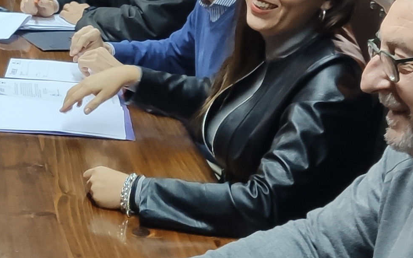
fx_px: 1317
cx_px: -82
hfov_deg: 17.0
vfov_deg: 11.2
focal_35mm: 117
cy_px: 59
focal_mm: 4.75
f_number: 1.75
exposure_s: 1/50
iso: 293
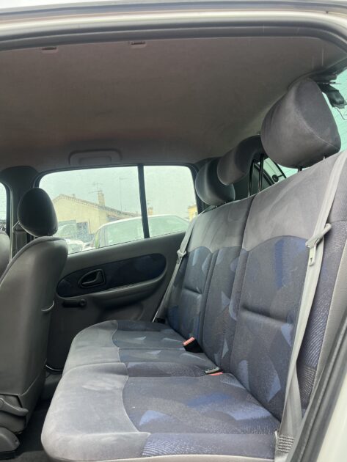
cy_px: 231
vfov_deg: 67.3
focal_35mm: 26
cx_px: 174
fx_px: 347
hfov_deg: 53.1
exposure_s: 1/122
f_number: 1.6
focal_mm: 5.1
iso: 100
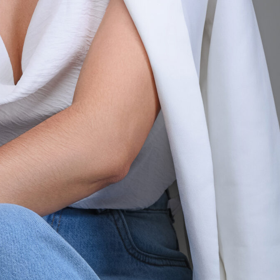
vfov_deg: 7.8
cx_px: -21
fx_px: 2032
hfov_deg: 7.8
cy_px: -63
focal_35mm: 222
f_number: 11
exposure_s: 1/160
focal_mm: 69
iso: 200
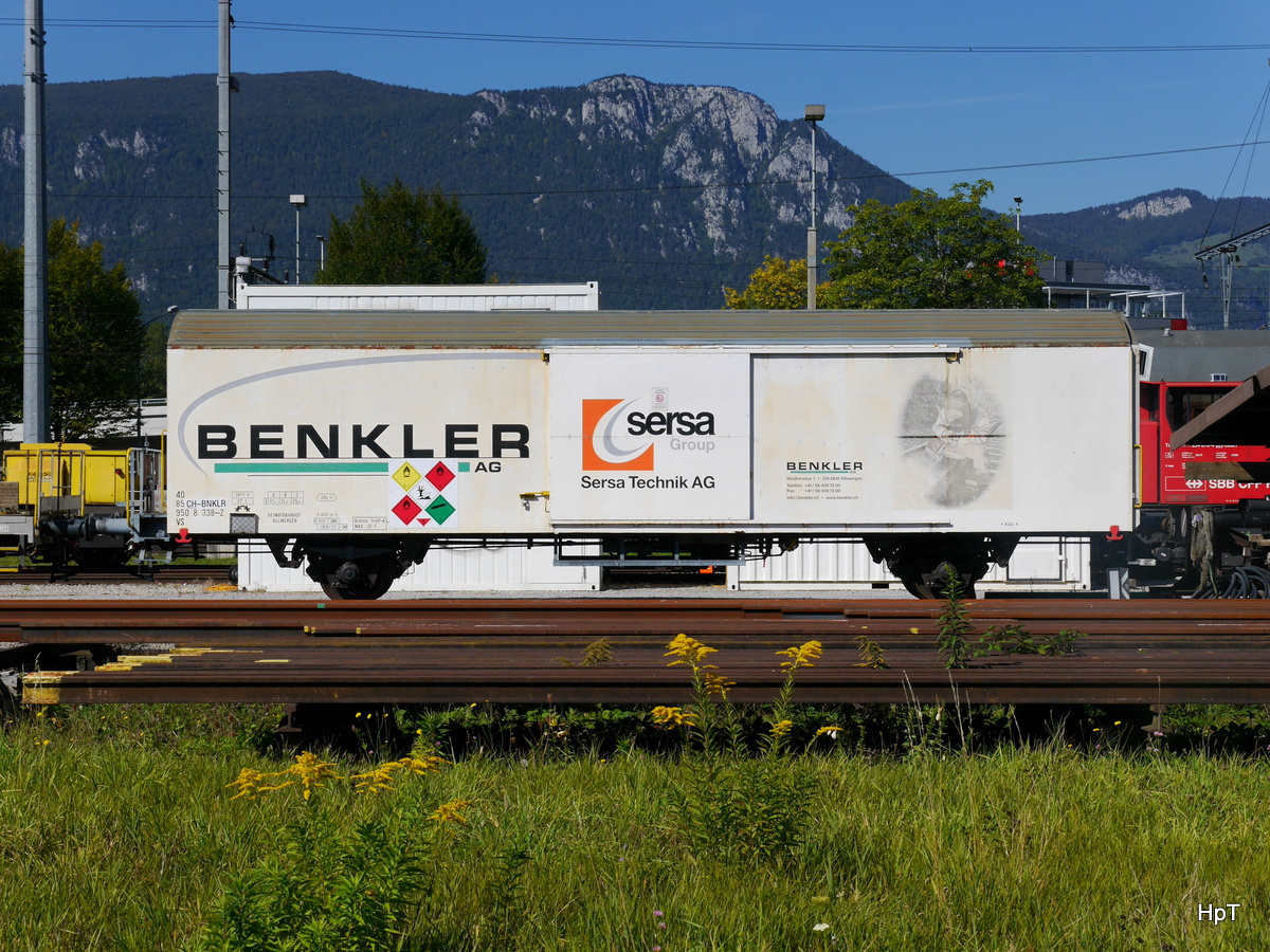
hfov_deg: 26.3
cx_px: 635
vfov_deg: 19.9
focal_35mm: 74
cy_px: 476
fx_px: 2715
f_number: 10
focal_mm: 37
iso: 160
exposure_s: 1/500
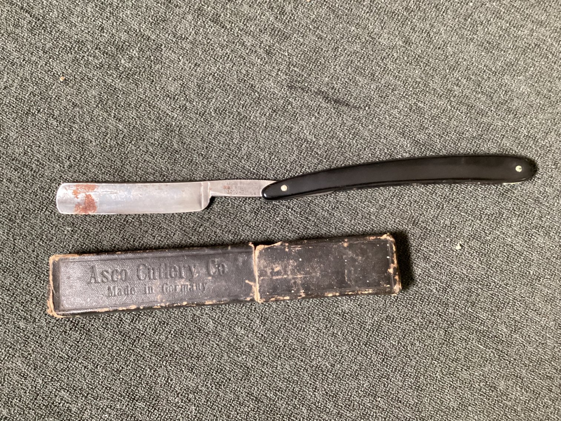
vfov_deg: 45.4
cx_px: 280
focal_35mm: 31
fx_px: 502
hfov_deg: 58.3
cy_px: 210
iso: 400
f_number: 2.4
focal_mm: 3.3
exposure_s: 1/30
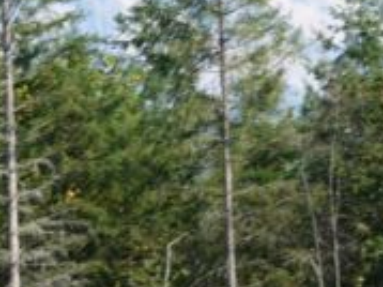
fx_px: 6313
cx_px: 208
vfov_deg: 2.6
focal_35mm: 571
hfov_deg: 3.5
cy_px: 18
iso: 100
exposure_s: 1/500
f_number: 4
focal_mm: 97.49
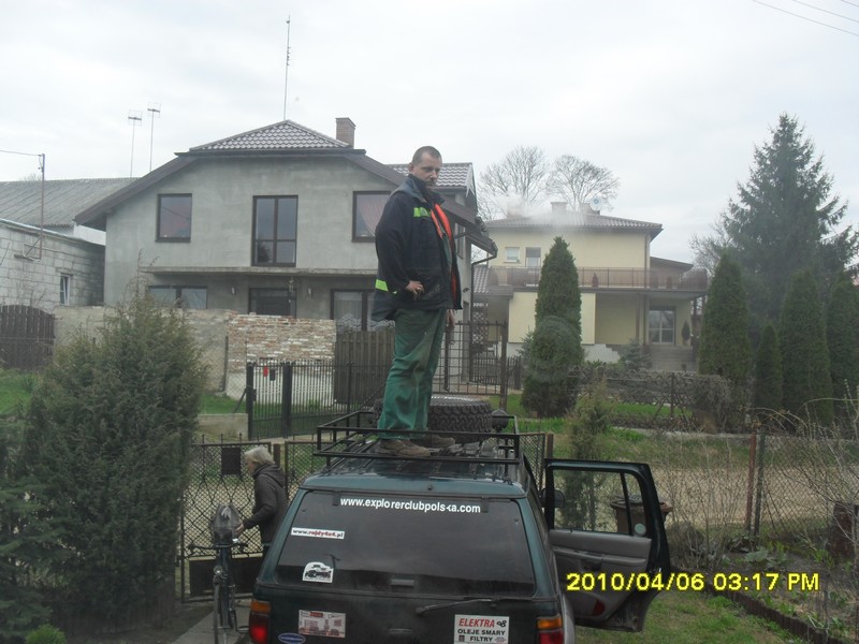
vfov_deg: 40.7
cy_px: 322
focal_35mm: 35
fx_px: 869
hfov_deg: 52.6
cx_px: 430
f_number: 3.2
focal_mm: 6.3
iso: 100
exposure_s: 1/350
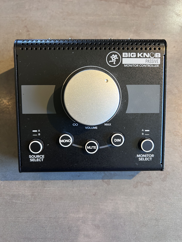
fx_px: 182
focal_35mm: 26
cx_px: 91
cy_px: 121
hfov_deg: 53.1
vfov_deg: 67.3
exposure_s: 1/50
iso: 160
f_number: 1.5
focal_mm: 5.7
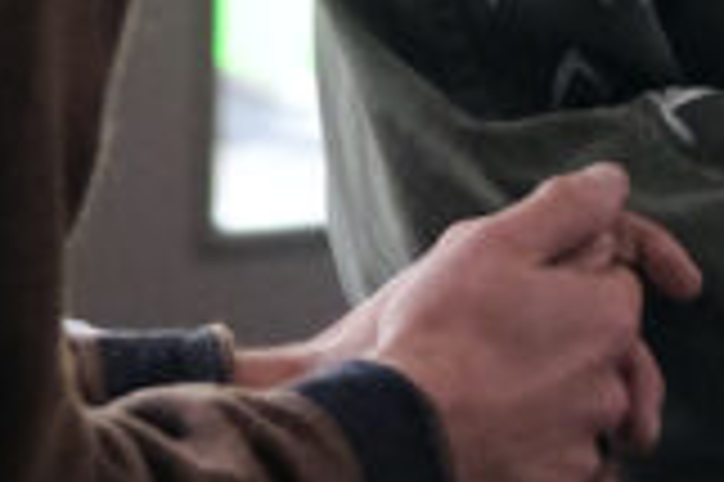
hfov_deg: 6.1
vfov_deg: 4.0
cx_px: 688
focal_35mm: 340
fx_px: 6831
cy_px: -570
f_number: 2
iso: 2500
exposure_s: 1/125
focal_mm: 50
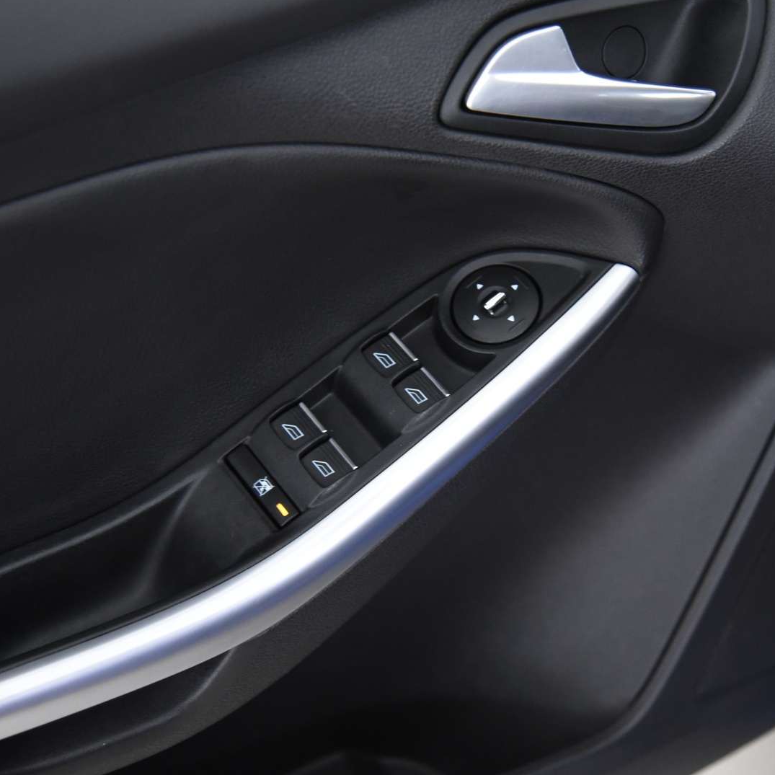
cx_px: 375
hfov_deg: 26.9
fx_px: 1621
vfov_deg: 26.9
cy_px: 386
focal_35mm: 64
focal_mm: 50
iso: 4000
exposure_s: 1/30
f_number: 4
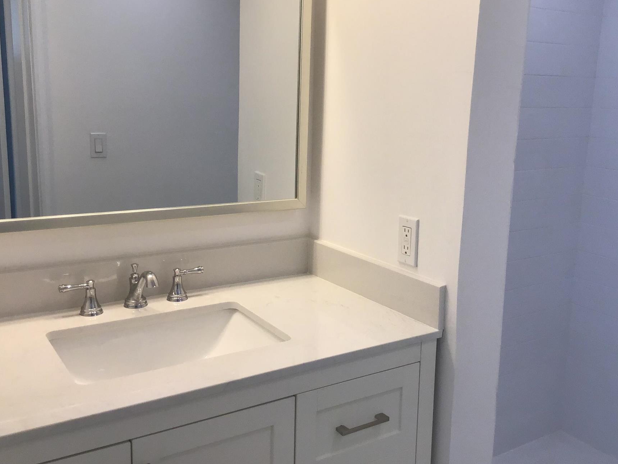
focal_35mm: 37
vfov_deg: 38.6
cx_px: 340
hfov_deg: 50.1
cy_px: 212
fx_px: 661
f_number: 2.4
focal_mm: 3.3
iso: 50
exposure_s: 1/120
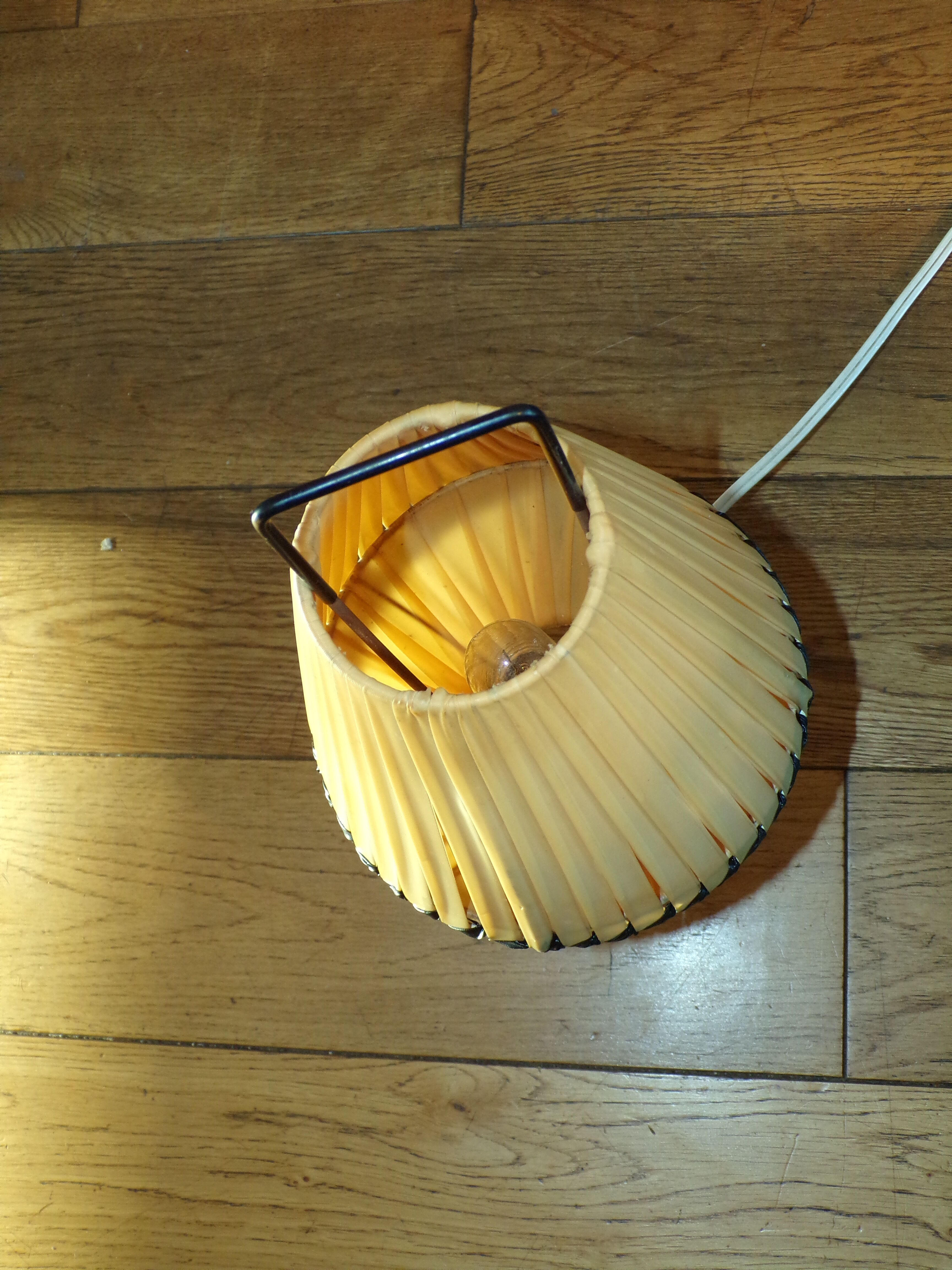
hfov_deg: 38.7
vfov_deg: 50.1
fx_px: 1357
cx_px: 476
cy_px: 635
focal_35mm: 37
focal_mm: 6.6
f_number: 3.3
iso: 200
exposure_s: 1/34
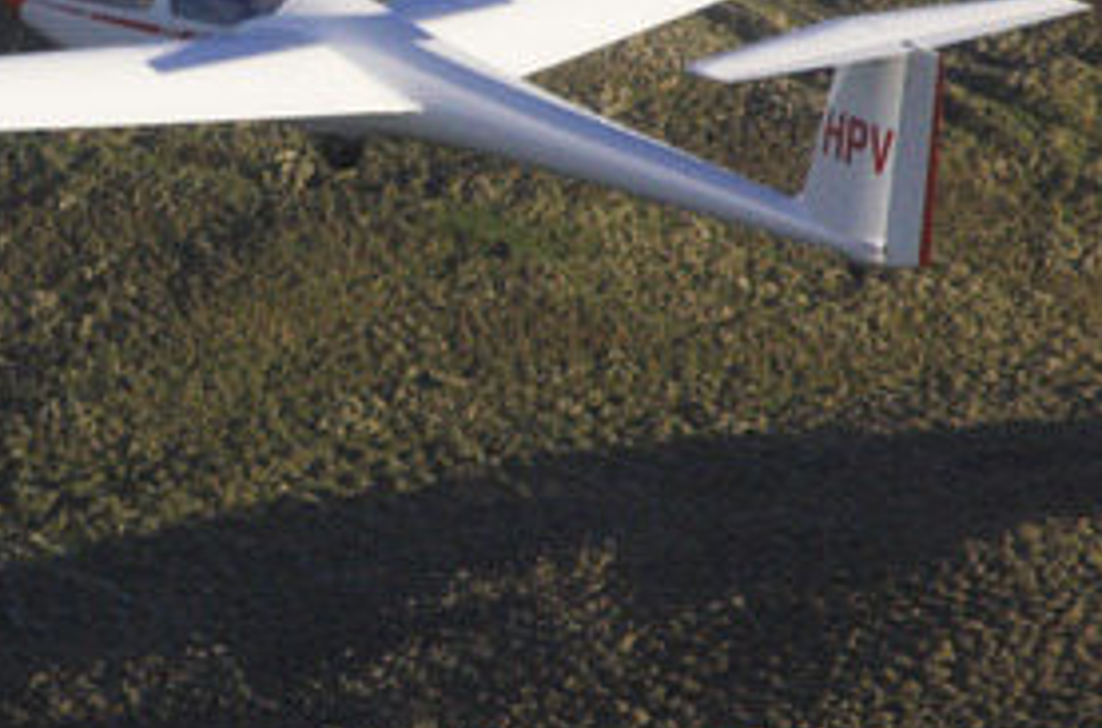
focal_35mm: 759
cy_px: 50
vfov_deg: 1.8
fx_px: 23168
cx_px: 306
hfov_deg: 2.7
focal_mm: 200
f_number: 5.6
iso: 1600
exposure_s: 1/500
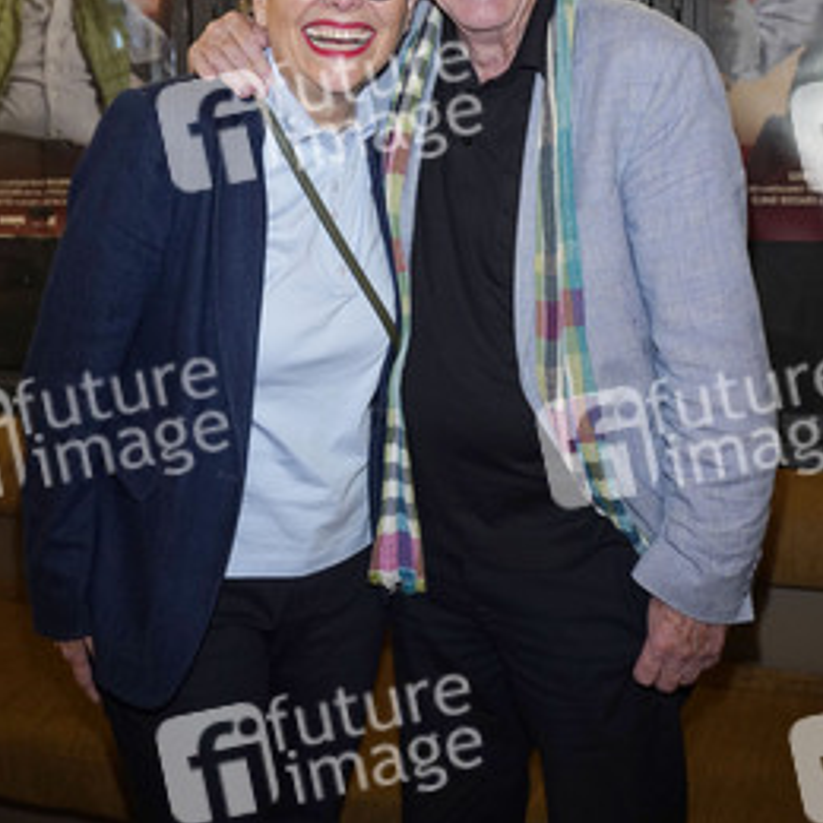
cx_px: 412
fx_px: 1264
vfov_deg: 35.7
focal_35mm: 47
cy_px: 275
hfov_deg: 36.1
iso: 2000
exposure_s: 1/100
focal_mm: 36
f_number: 5.6
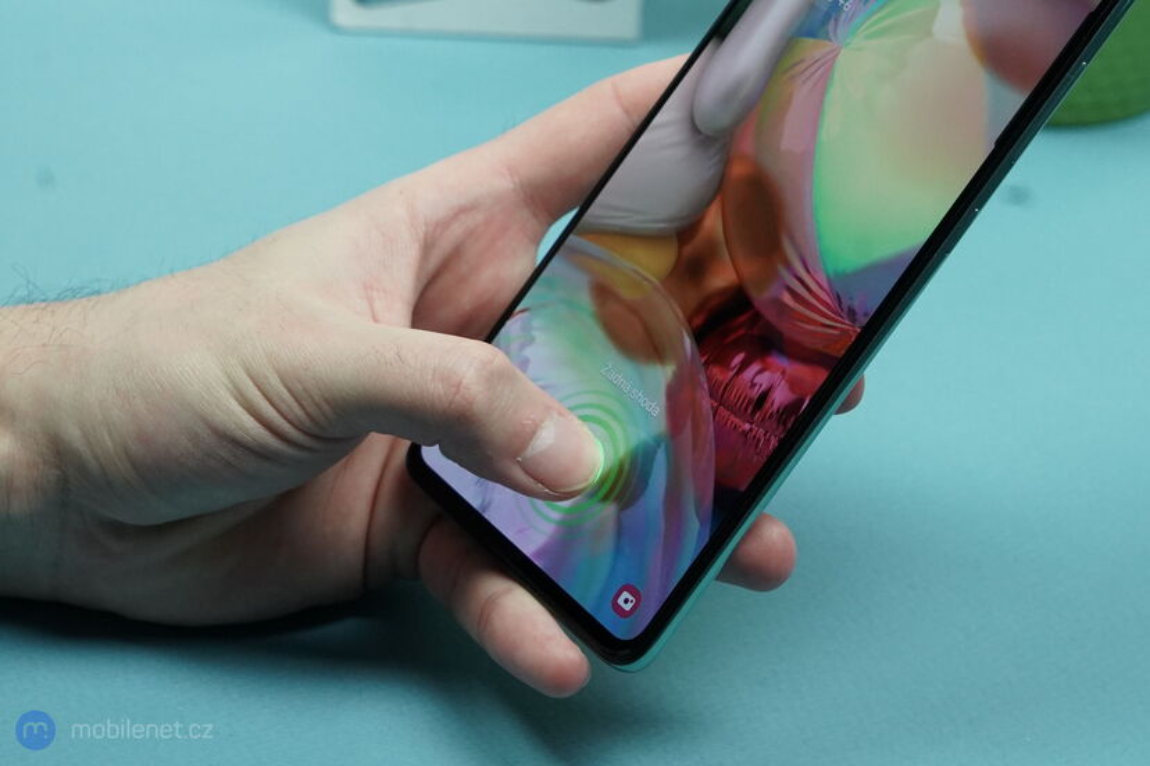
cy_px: 383
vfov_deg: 23.4
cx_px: 575
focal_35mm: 58
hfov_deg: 34.5
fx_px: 1853
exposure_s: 1/200
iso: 3200
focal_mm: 58
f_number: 8
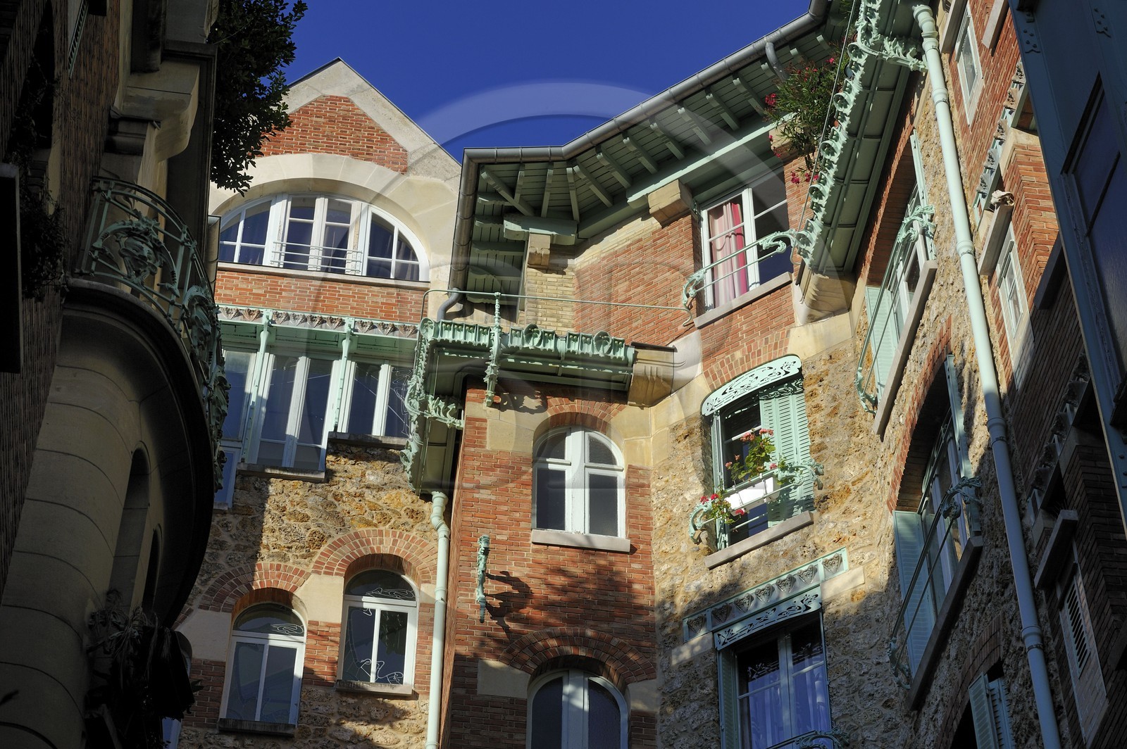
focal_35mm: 75
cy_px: 374
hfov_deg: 27.0
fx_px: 2346
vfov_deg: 18.2
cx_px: 564
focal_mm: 75
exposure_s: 1/160
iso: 200
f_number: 14
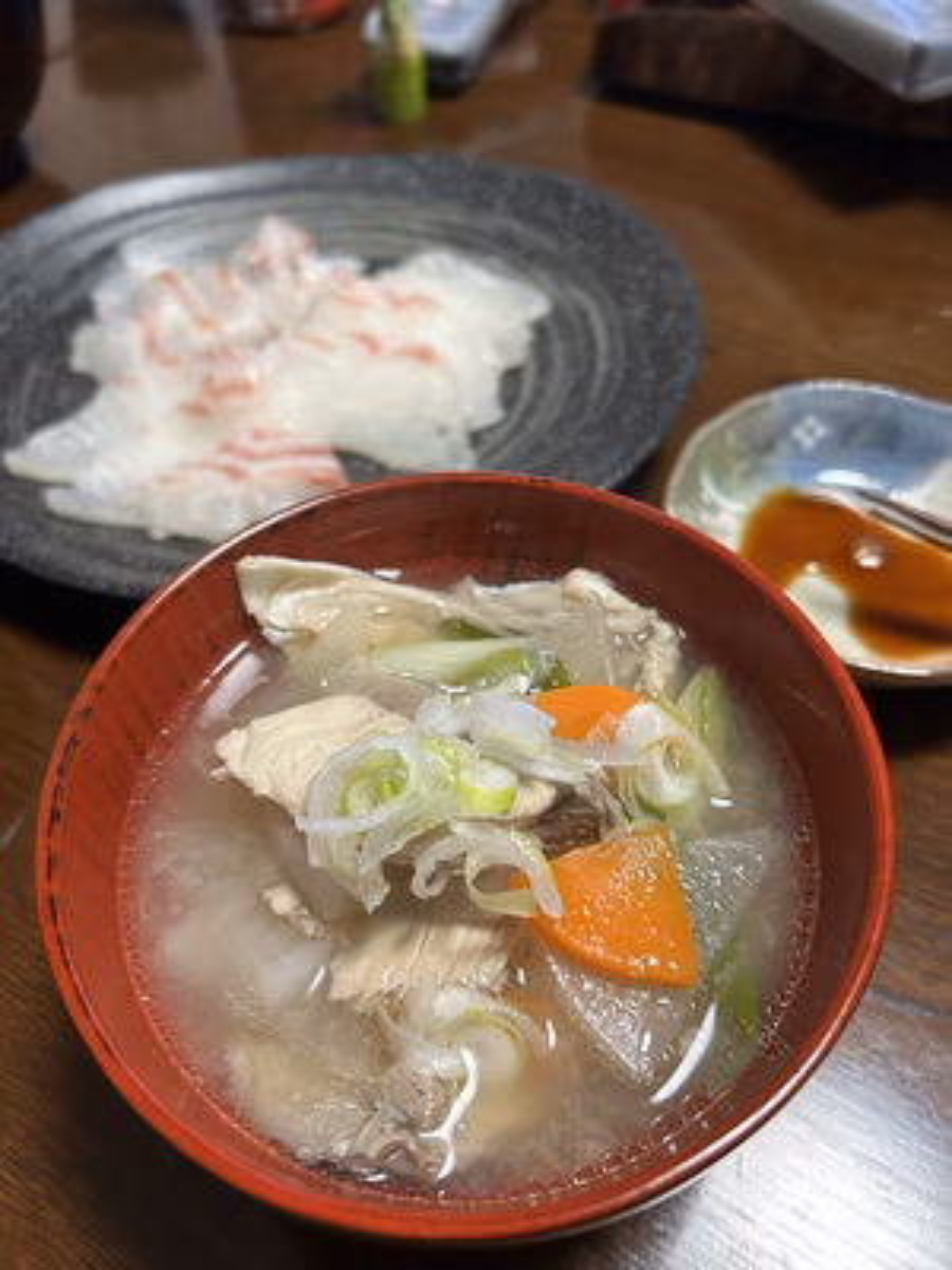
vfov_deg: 67.3
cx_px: 476
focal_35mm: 26
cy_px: 635
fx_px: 953
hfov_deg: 53.1
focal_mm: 5.7
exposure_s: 1/57
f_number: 1.5
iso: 250
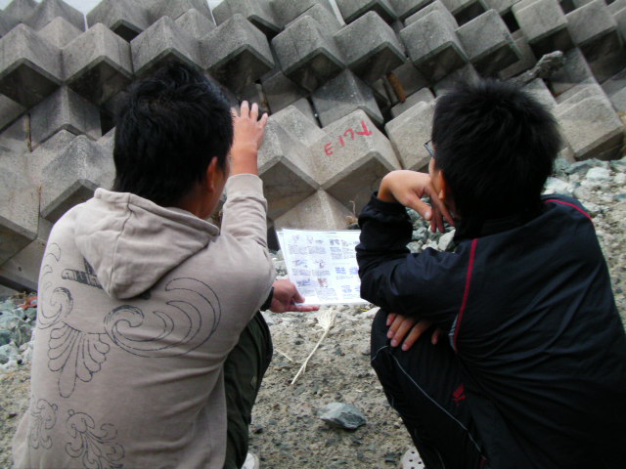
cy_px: 234
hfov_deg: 49.0
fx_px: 687
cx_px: 313
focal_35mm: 38
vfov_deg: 37.7
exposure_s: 1/30
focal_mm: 6.3
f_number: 3.5
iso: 176
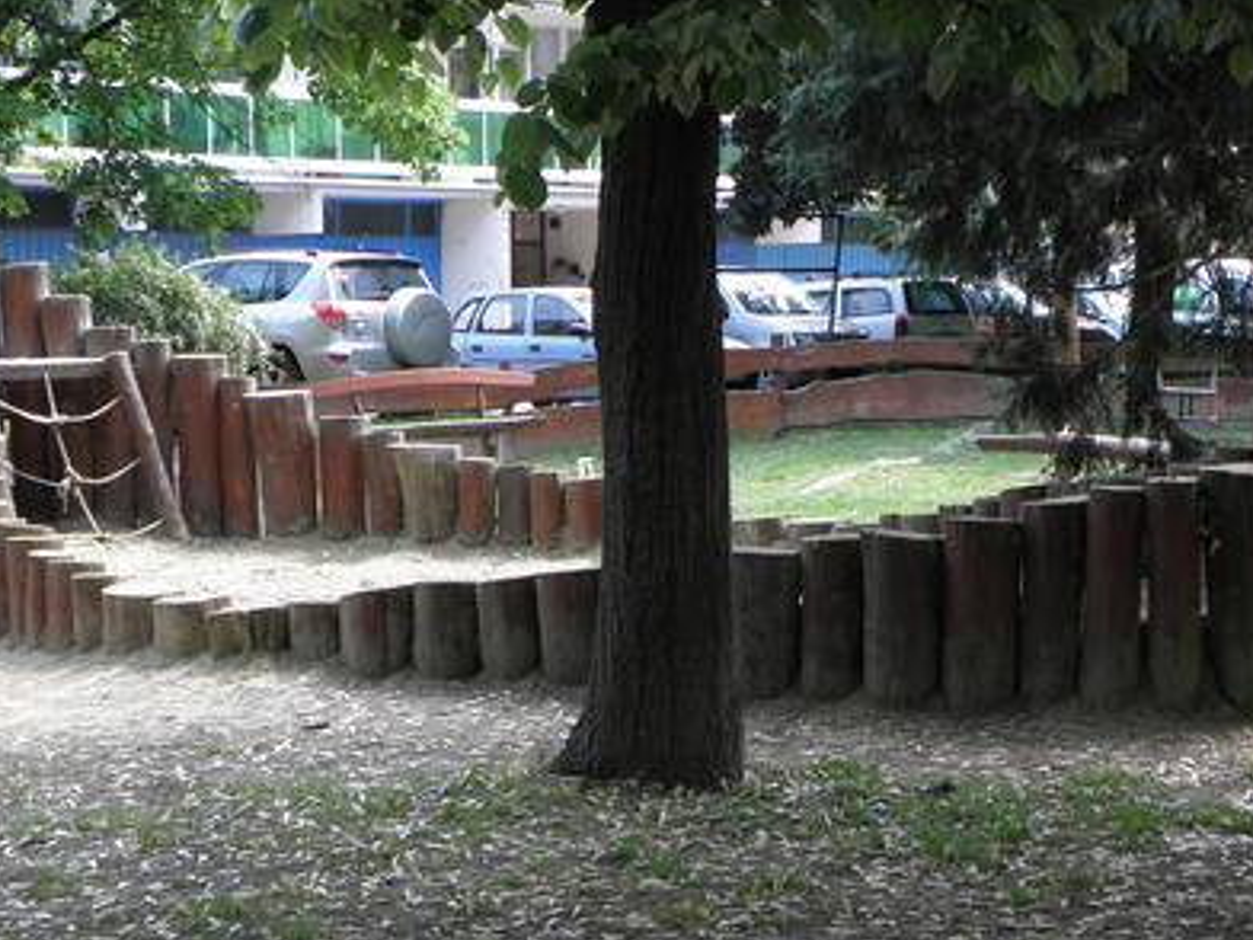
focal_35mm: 93
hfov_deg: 21.1
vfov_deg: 15.9
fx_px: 3366
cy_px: 428
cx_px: 601
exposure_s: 1/60
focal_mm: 10.29
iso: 64
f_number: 3.6
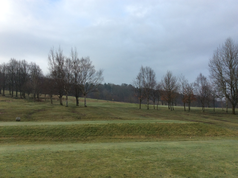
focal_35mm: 32
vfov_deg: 44.1
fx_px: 220
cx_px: 119
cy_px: 89
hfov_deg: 56.9
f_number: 2.4
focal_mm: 3.3
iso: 32
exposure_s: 1/226
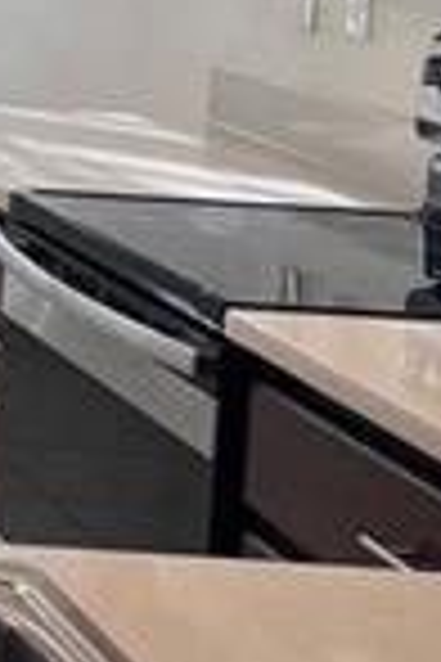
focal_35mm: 141
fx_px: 2591
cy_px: -239
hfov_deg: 8.5
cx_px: -783
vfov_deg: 13.9
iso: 40
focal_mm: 5.7
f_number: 1.5
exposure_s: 1/120
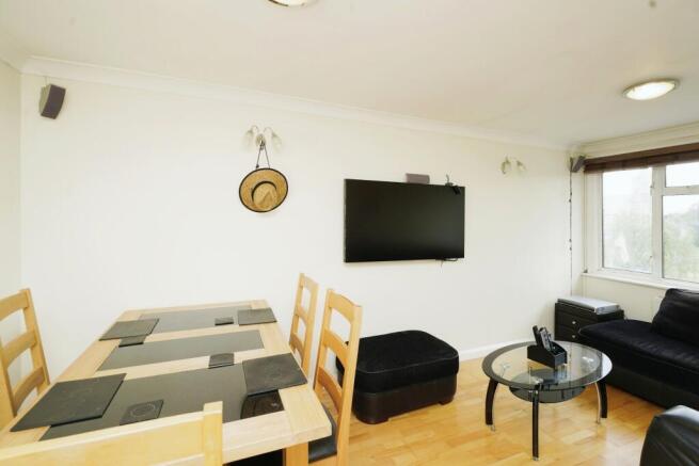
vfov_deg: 73.8
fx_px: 311
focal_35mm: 16
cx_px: 350
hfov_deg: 96.7
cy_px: 233
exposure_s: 1/20
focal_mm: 16
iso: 200
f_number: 6.7
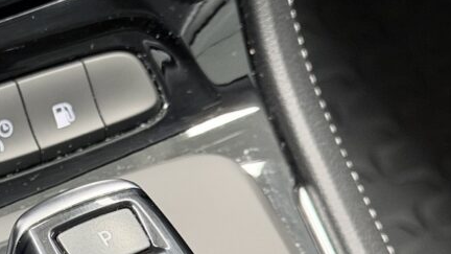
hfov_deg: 16.7
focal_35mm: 124
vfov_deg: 9.7
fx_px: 1483
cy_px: 298
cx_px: -53
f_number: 1.78
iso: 500
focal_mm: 6.76
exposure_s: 1/39
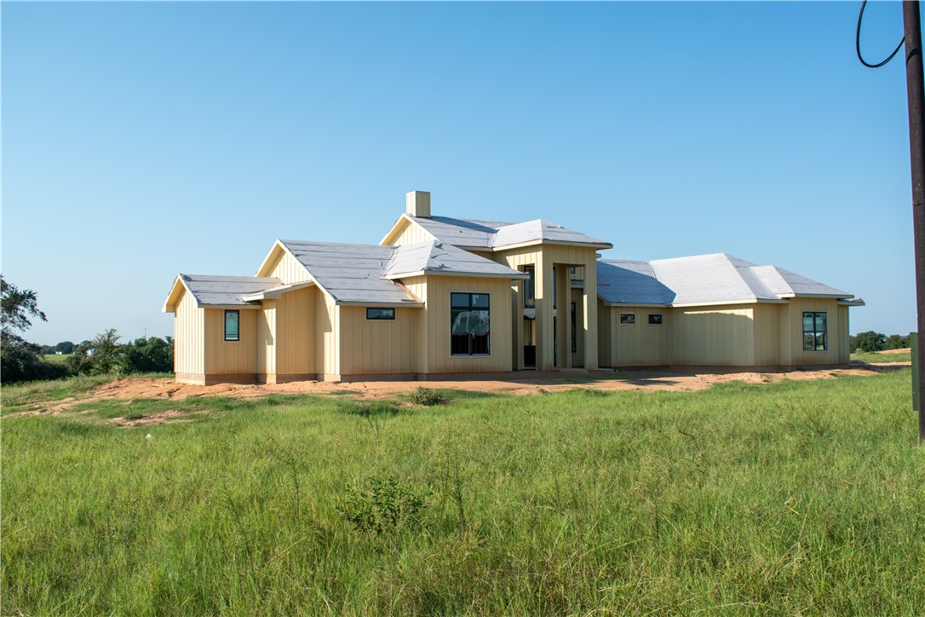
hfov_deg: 53.1
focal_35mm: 36
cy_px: 308
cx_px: 462
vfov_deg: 36.9
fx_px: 925
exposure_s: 1/320
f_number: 9
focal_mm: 24
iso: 100
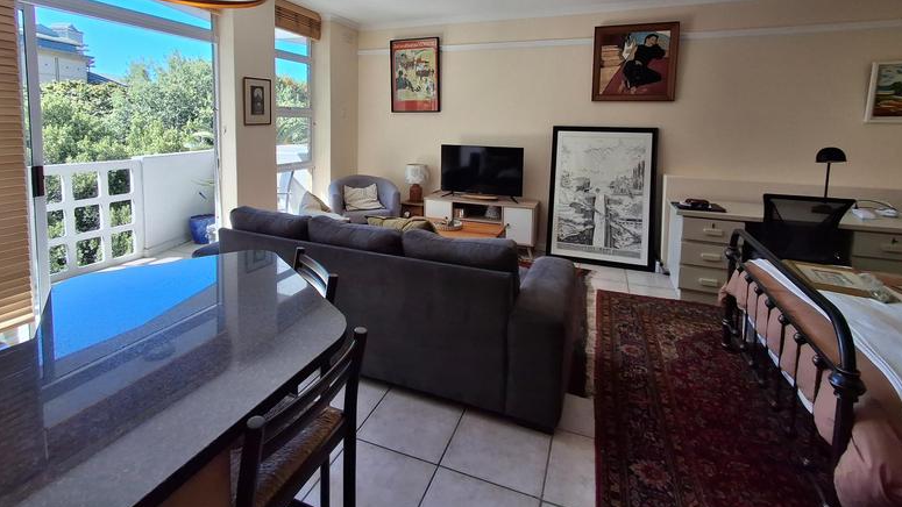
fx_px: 431
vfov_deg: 59.4
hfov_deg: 92.6
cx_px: 442
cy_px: 162
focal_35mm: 18
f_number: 2.2
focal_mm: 1.64
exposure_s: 1/220
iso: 40
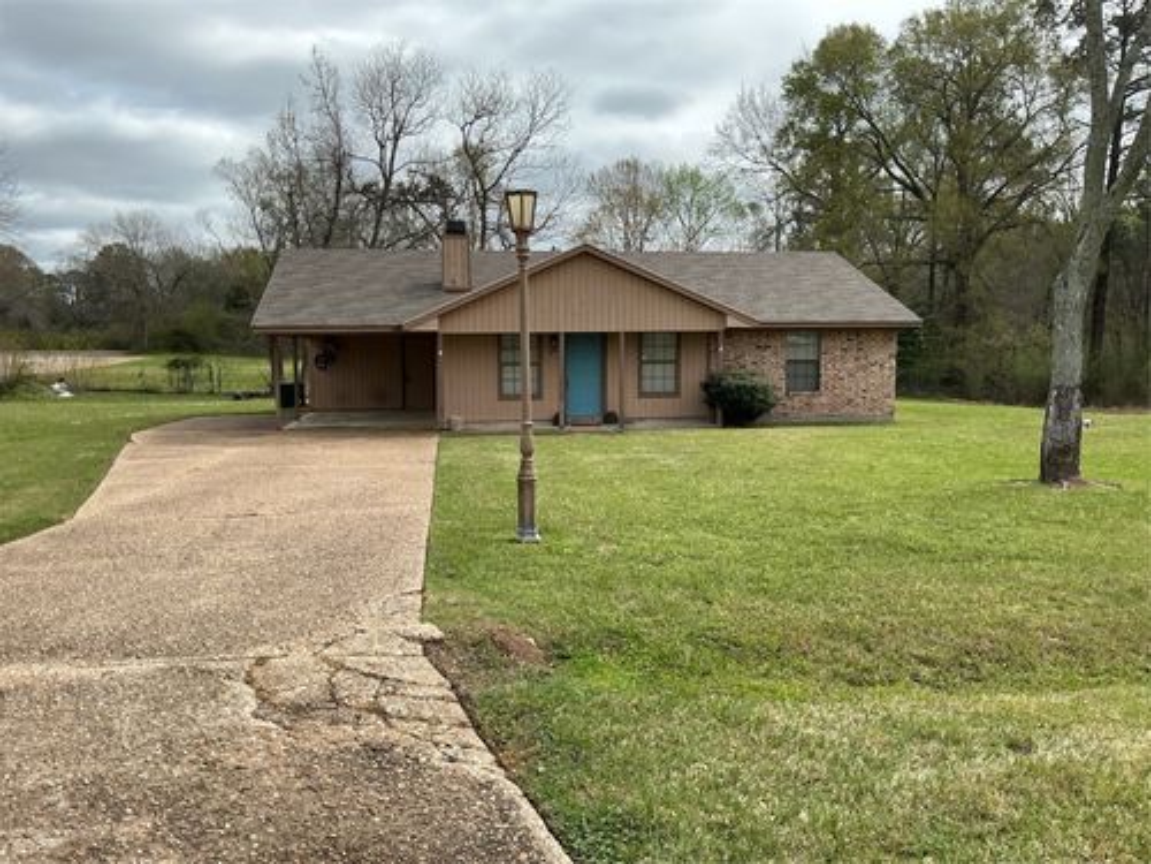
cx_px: 576
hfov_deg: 61.7
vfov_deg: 48.2
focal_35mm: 29
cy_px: 432
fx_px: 964
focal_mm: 3
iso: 25
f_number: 1.8
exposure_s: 1/869
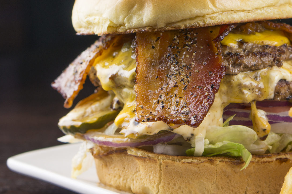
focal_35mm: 137
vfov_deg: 10.0
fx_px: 1110
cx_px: 218
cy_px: 68
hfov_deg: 14.9
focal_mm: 50
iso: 100
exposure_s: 1/25
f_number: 5.6
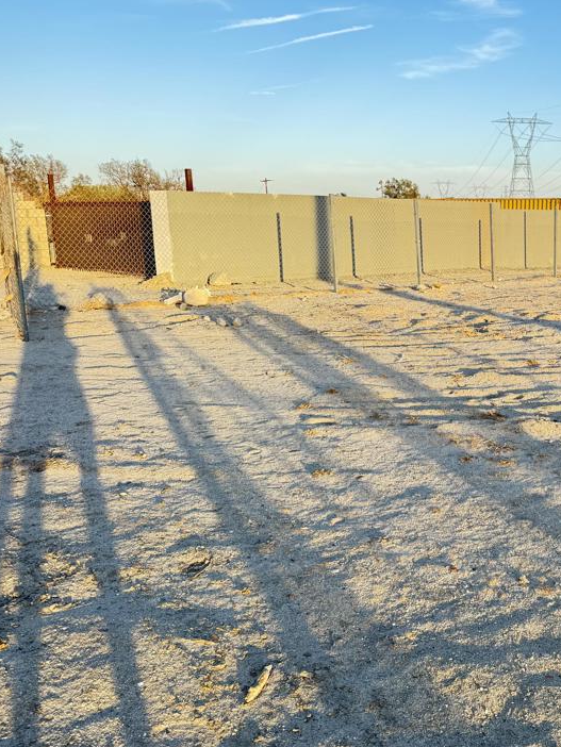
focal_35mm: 35
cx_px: 523
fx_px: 756
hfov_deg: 37.6
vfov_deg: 52.6
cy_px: 372
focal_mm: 6.76
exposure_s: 1/448
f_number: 1.78
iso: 80
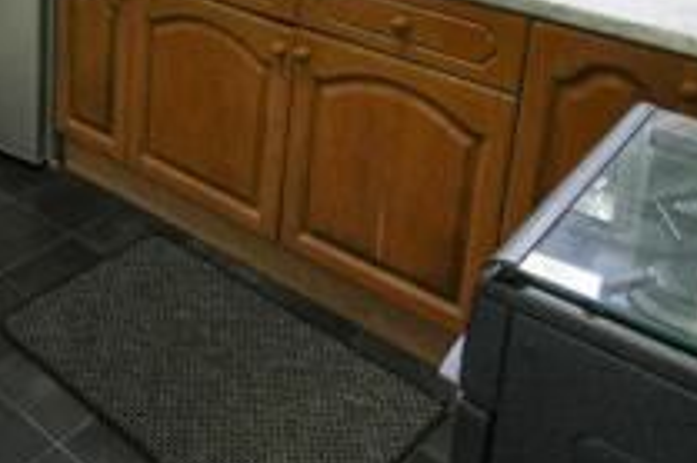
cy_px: -72
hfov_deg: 39.9
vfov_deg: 26.0
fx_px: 909
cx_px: 122
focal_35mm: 47
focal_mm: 10
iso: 1600
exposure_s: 1/160
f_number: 4
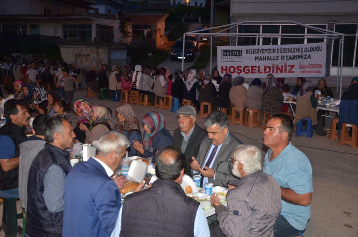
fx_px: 387
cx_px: 179
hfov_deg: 49.6
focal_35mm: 39
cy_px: 118
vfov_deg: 34.1
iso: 800
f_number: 4
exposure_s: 1/60
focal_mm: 26
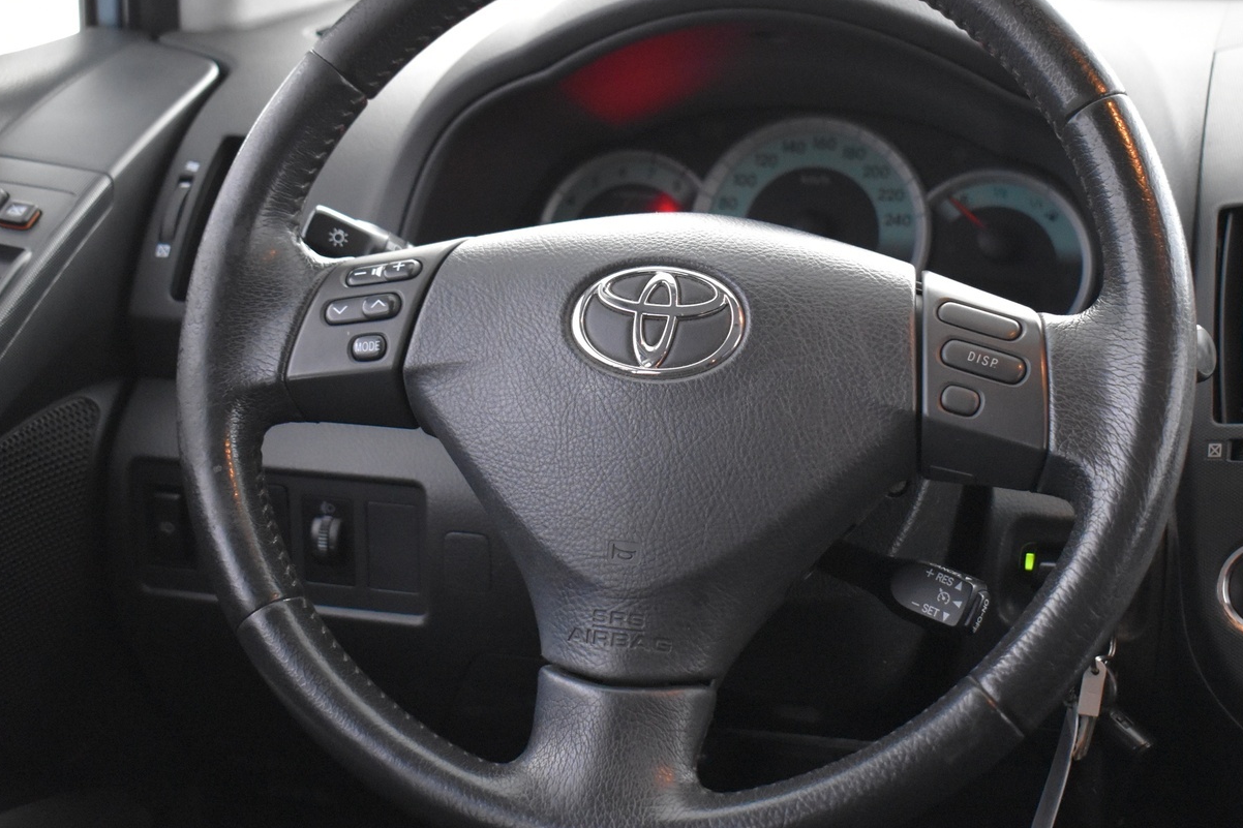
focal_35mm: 63
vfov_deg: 21.7
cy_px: 419
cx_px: 695
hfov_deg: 32.0
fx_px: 2164
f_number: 4.2
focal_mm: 31
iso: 3200
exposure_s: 1/15
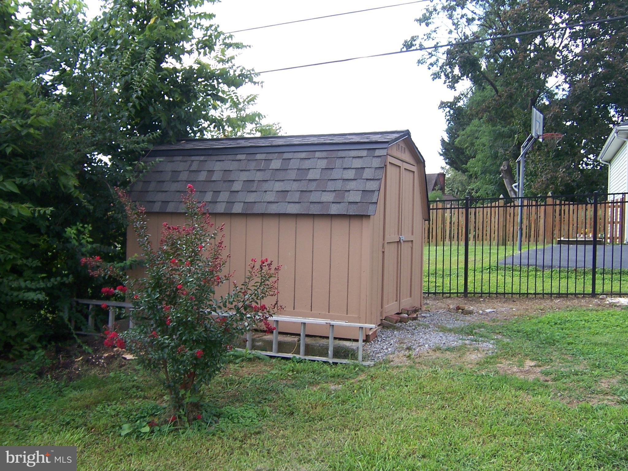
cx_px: 314
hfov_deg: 55.4
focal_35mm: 33
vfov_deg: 42.9
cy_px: 236
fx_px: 599
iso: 80
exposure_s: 1/250
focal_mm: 5.5
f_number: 3.4
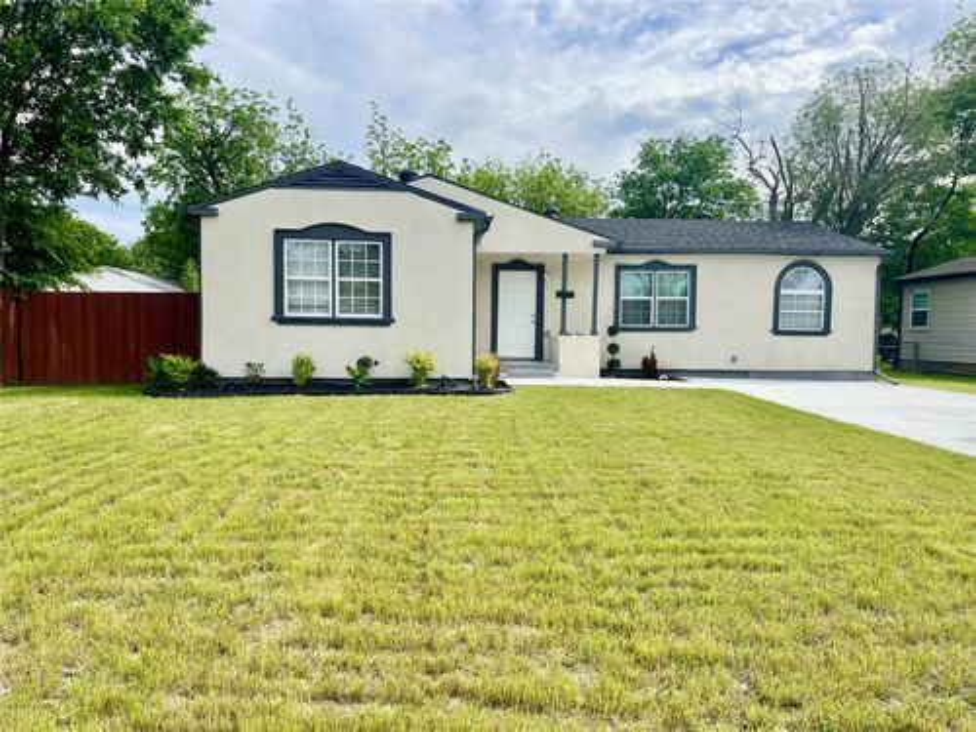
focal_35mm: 25
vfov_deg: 54.9
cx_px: 488
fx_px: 705
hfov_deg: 69.4
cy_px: 366
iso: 32
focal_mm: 5.1
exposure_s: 1/3257
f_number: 1.6
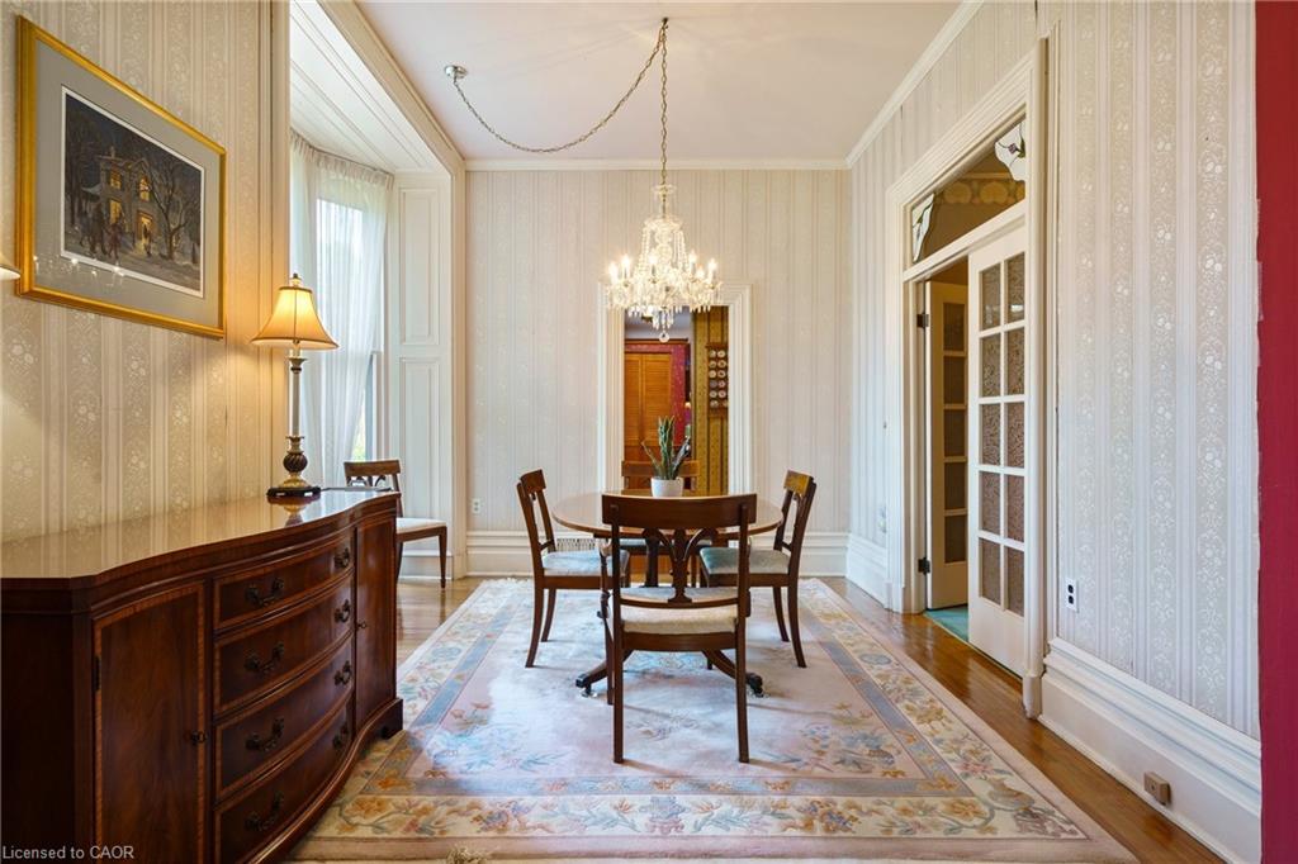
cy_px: 432
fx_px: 649
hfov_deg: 90.0
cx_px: 649
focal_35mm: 18
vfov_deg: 67.3
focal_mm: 18
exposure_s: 1.6
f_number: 9
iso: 320
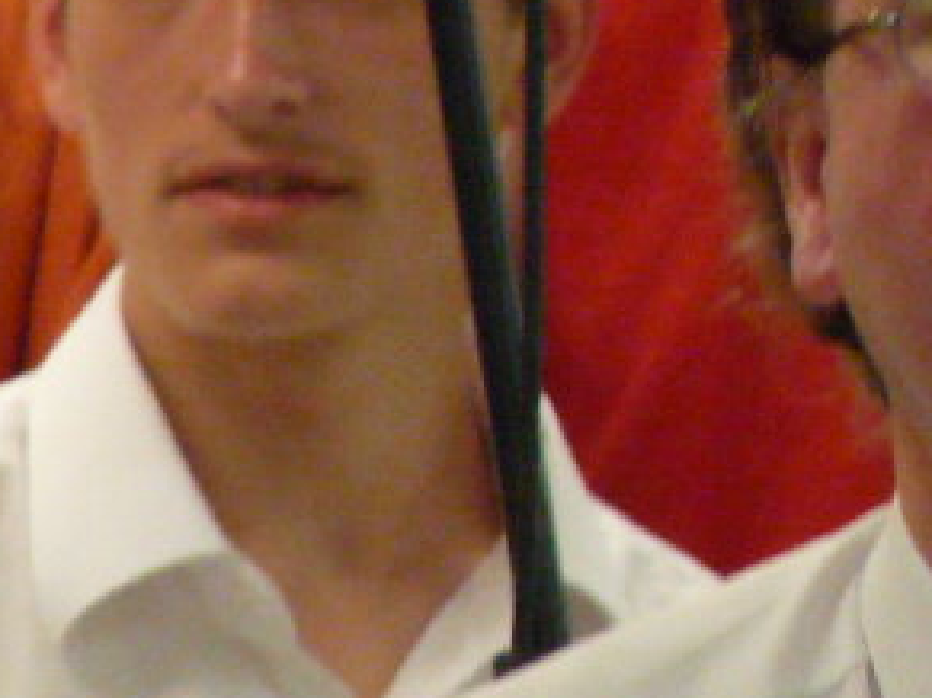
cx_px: 958
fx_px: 46102
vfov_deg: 0.9
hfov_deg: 1.2
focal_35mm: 1713
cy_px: 234
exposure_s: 1/125
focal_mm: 78.9
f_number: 3.8
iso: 800
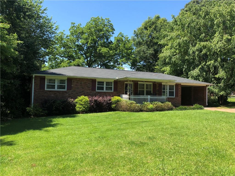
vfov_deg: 49.7
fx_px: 190
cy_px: 88
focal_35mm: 28
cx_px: 118
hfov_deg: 63.4
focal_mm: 4
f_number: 1.8
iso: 20
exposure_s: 1/674
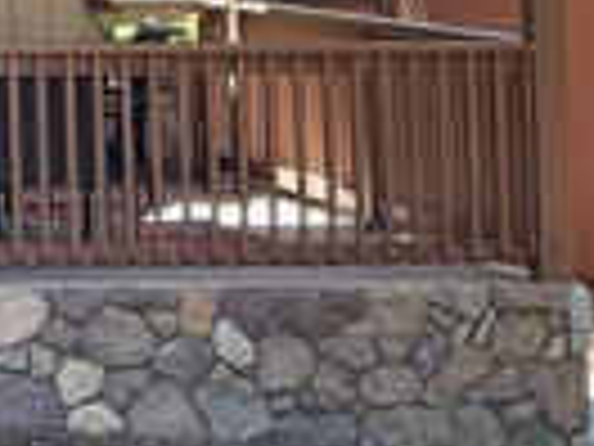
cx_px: -634
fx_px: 3758
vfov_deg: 6.7
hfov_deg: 8.5
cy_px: -306
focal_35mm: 219
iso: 64
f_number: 1.78
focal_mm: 6.86
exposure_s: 1/631
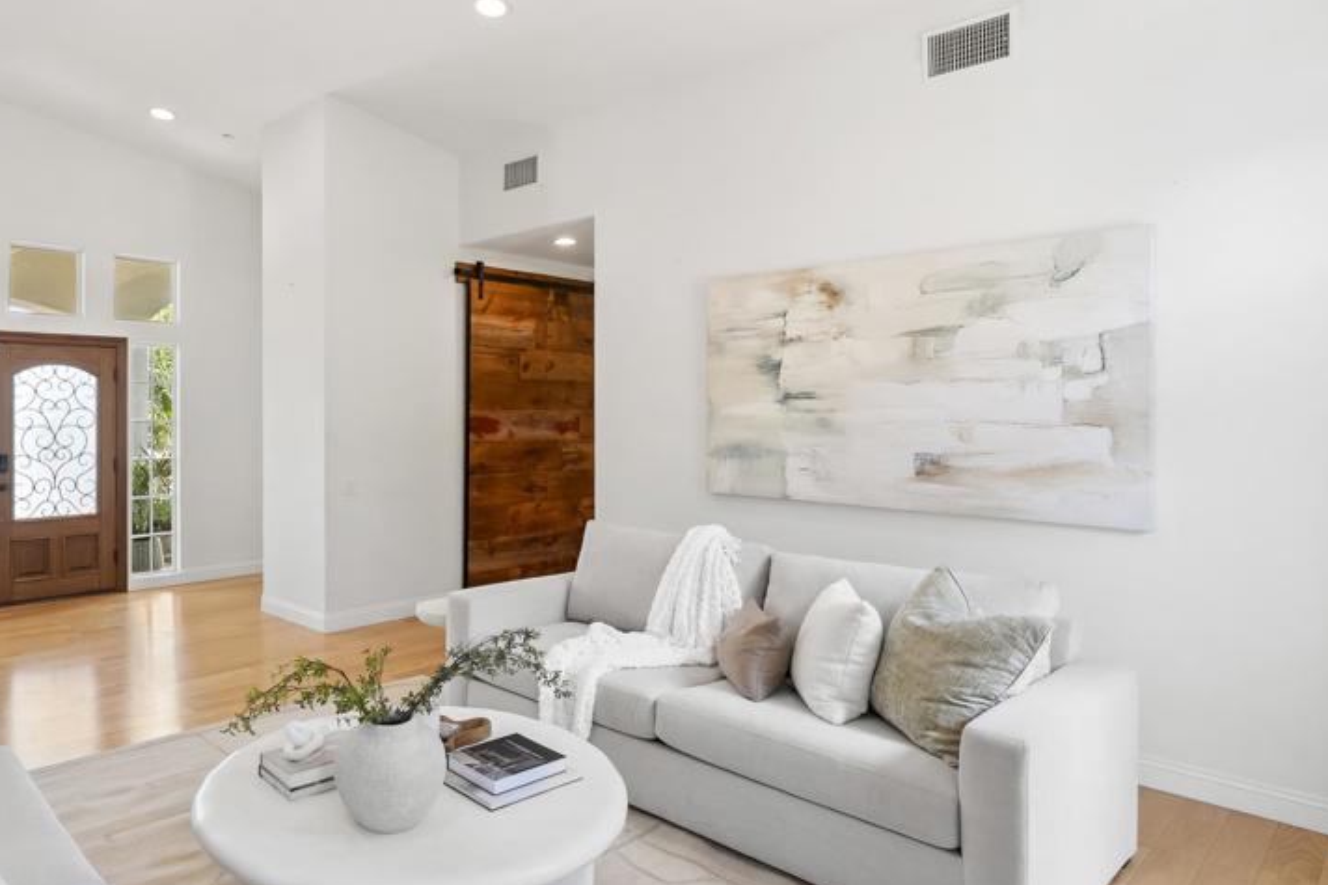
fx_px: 848
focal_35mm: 23
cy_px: 429
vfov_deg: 55.1
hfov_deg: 74.6
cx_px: 488
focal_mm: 16
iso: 500
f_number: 8
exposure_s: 1/10
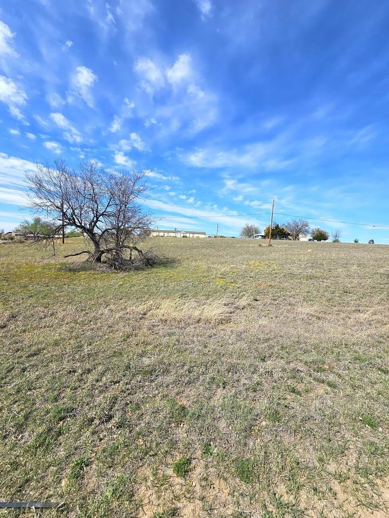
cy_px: 259
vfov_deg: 106.2
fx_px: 195
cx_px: 194
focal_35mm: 13
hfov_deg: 89.9
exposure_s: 1/3092
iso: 50
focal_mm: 2.2
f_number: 2.2
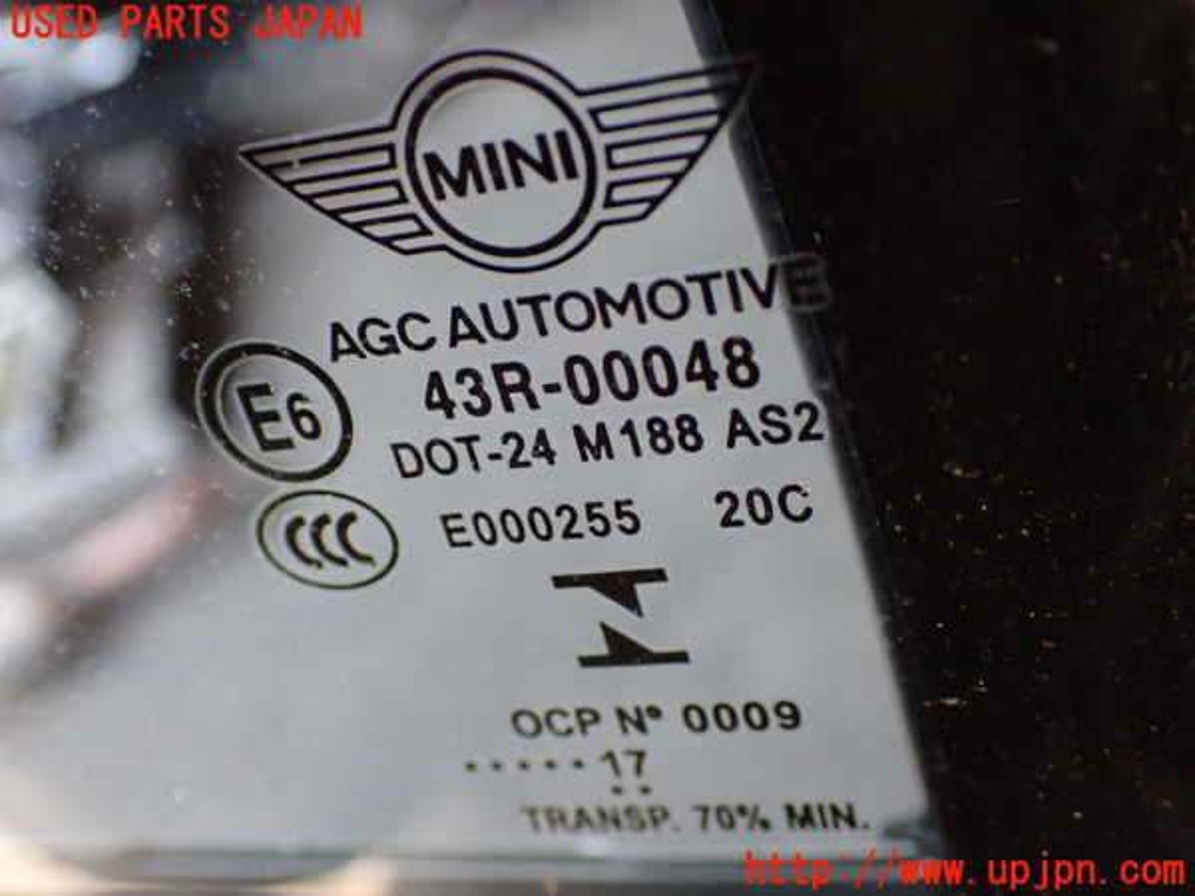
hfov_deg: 42.9
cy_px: 448
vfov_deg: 32.9
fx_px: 1519
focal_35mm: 44
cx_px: 598
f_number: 2.9
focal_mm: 7.84
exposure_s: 1/40
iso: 1250
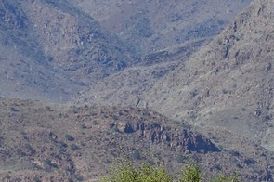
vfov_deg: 1.3
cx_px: 653
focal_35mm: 1086
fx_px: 8256
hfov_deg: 1.9
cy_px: 267
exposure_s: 1/500
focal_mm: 200
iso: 200
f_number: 9
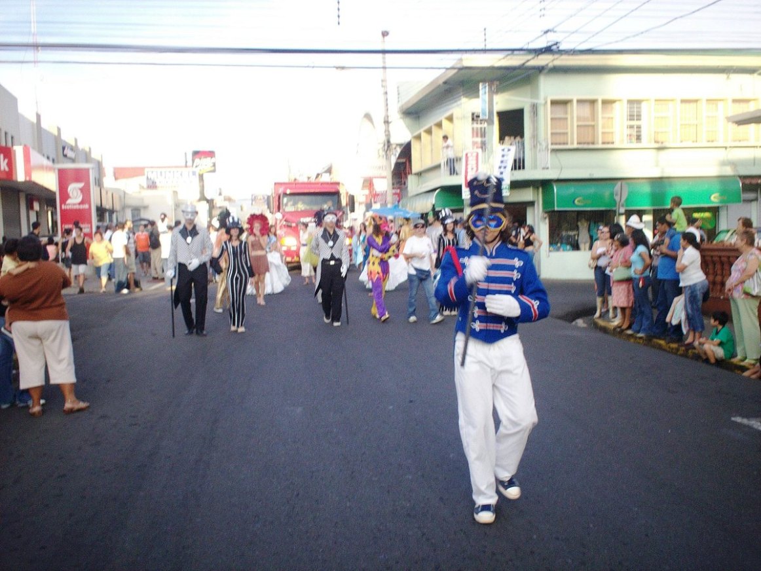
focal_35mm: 36
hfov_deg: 51.3
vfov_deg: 39.7
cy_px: 286
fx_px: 792
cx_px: 380
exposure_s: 1/111
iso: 100
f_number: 4.5
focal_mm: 6
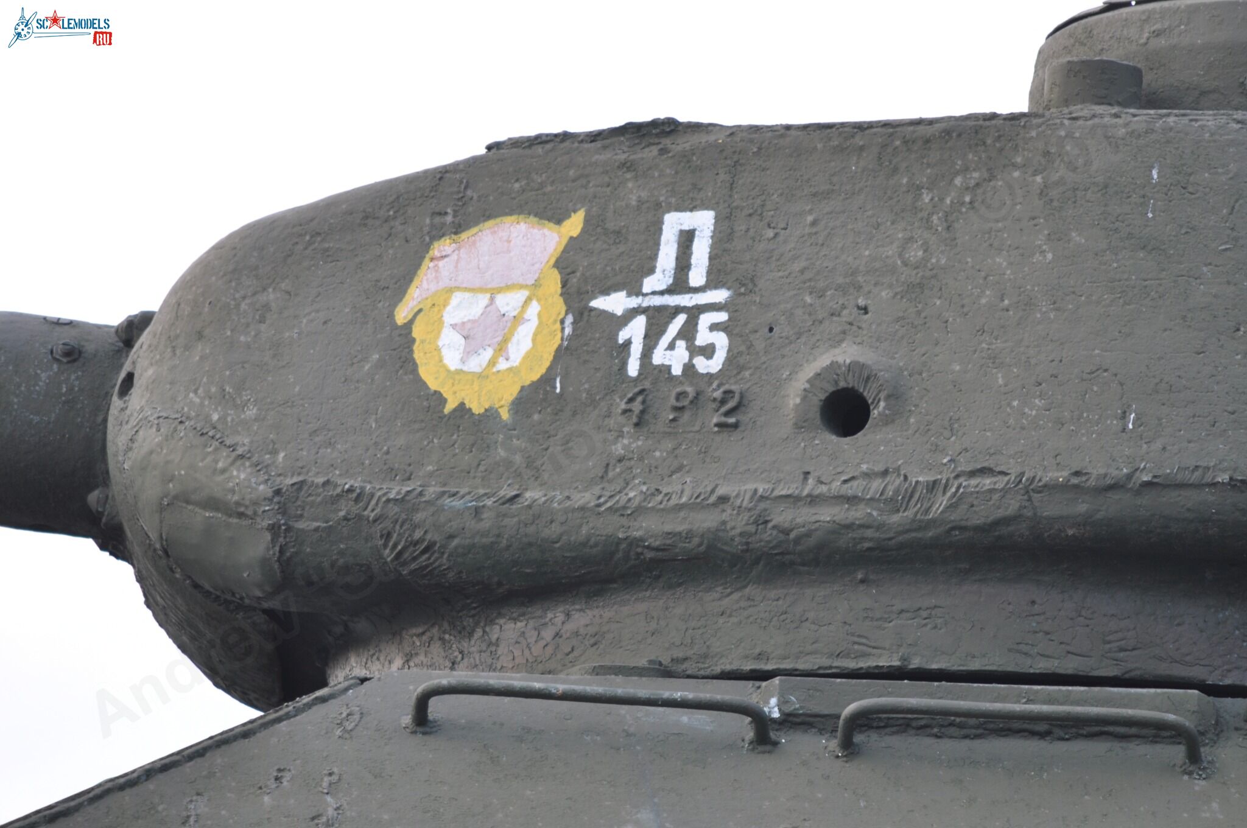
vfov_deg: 4.4
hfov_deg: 6.5
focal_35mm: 315
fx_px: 10897
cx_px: 624
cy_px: 414
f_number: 6.3
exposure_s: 1/60
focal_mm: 210
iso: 200
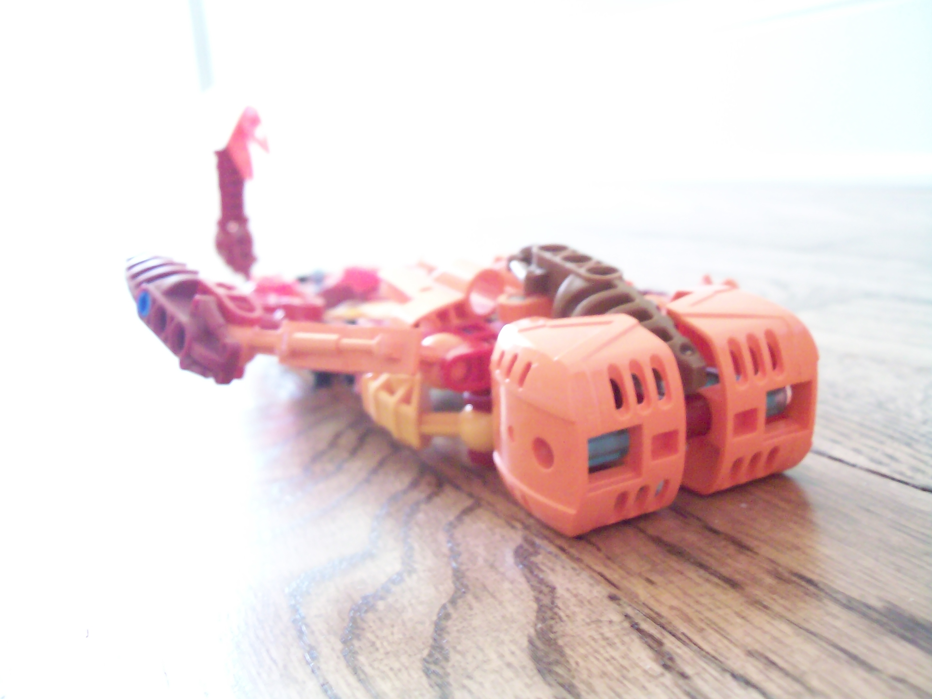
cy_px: 350
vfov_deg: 39.6
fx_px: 969
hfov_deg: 51.4
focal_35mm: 36
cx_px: 466
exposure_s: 1/11.7
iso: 140
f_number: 2.7
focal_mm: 6
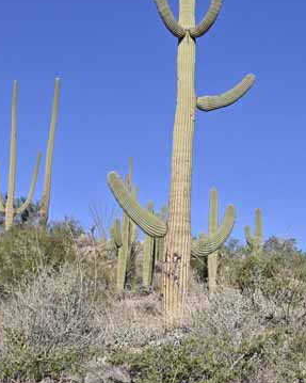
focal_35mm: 69
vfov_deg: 27.3
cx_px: 396
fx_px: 781
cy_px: 117
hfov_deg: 20.3
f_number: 4.5
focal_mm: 33
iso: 100
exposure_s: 1/1600
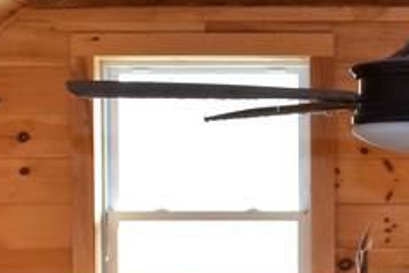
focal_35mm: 146
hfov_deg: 13.5
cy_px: 310
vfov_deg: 9.3
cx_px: 561
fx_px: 1659
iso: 720
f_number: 5.6
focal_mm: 18
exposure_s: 1/125
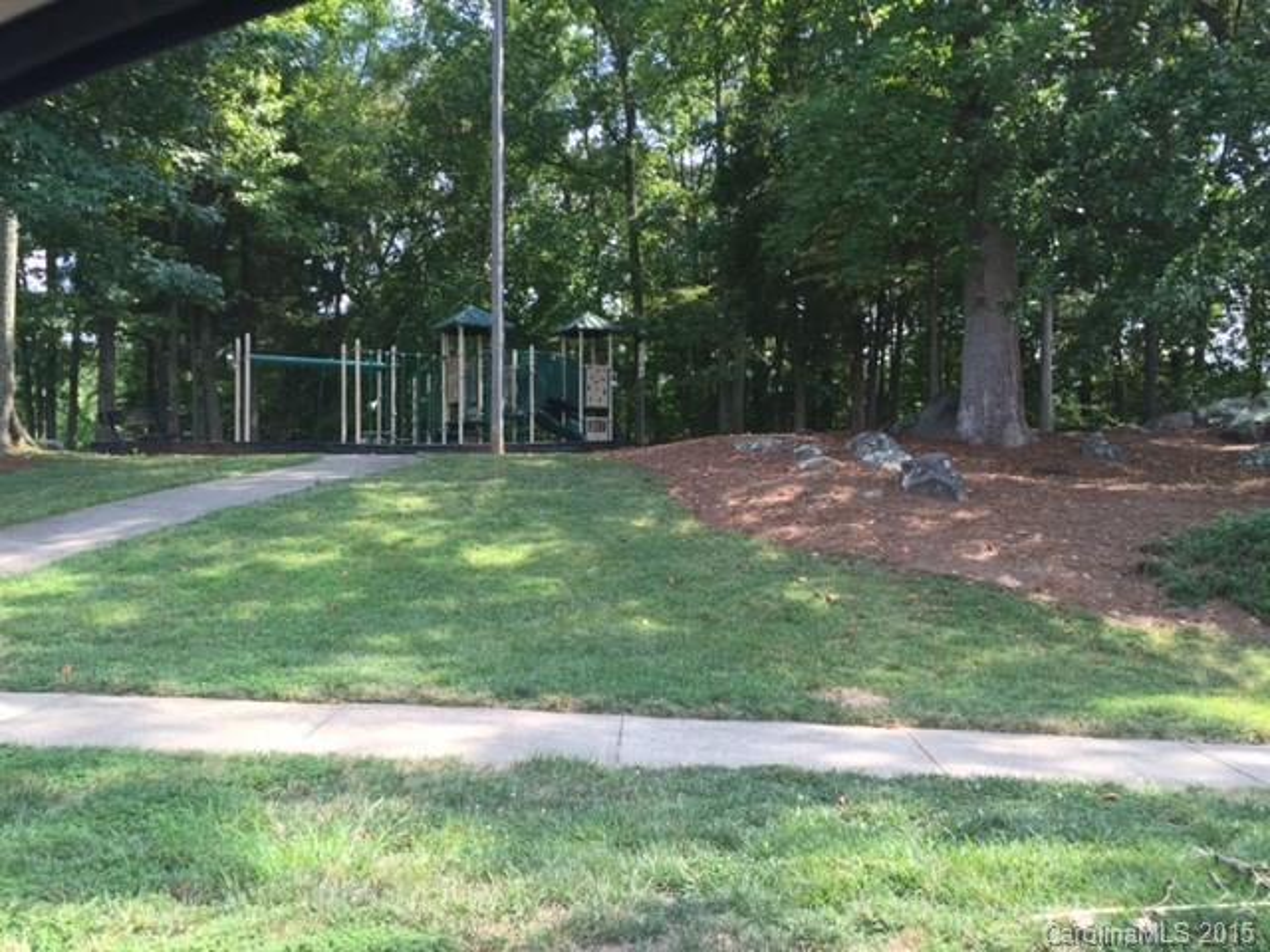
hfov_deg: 61.7
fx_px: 1064
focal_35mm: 29
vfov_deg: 48.2
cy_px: 476
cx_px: 635
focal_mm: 4.15
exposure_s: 1/319
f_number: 2.2
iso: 32
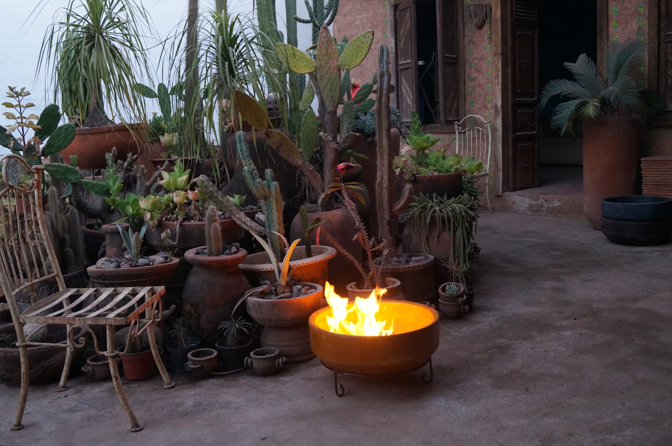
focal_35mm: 36
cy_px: 223
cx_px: 336
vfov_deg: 36.8
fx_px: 671
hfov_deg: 53.2
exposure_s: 1/60
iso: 1250
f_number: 4
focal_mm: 24
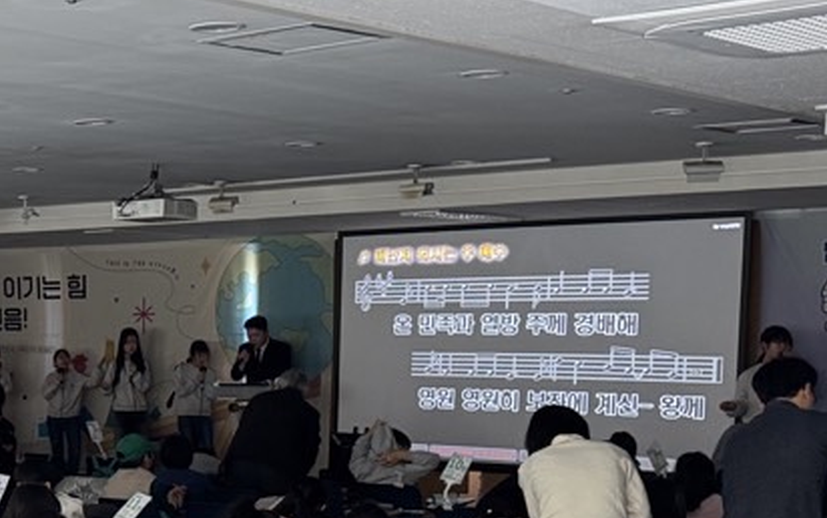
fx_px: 1782
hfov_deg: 24.4
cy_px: 512
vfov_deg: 16.2
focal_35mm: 79
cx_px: -84
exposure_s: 1/112
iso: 200
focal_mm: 6.76
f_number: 1.78
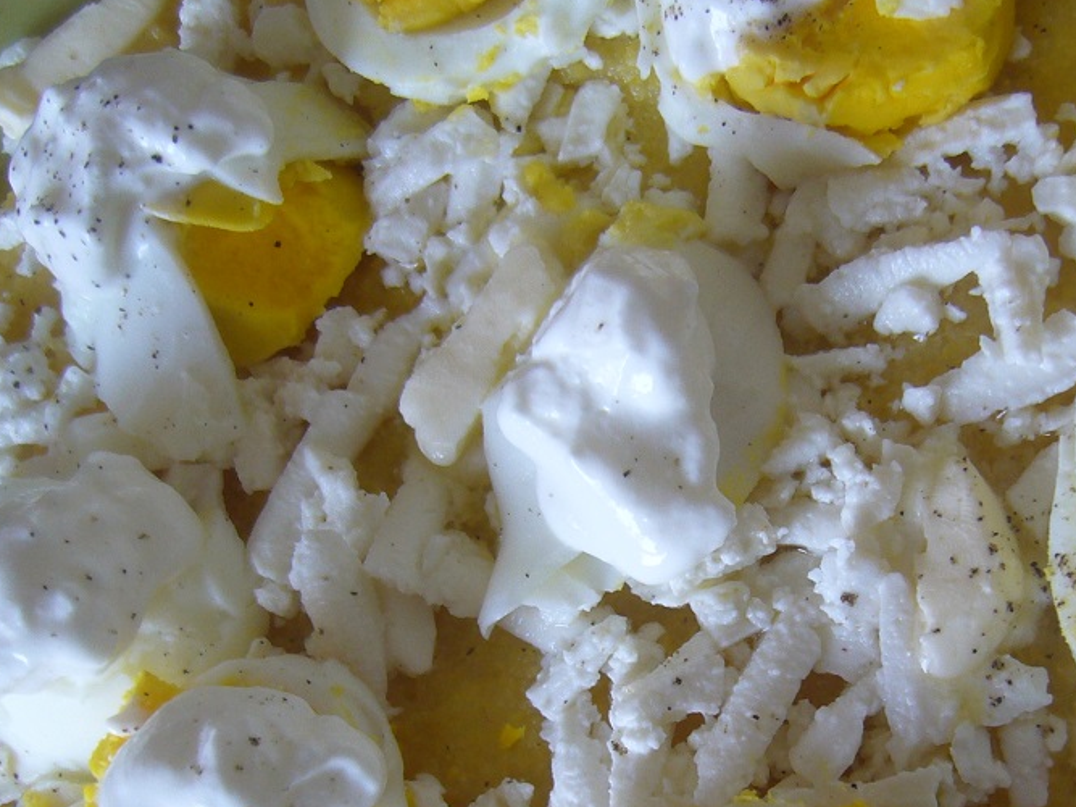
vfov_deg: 23.2
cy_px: 541
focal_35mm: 63
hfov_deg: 30.5
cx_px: 711
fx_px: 1958
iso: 80
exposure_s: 1/40
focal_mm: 5.8
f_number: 2.8
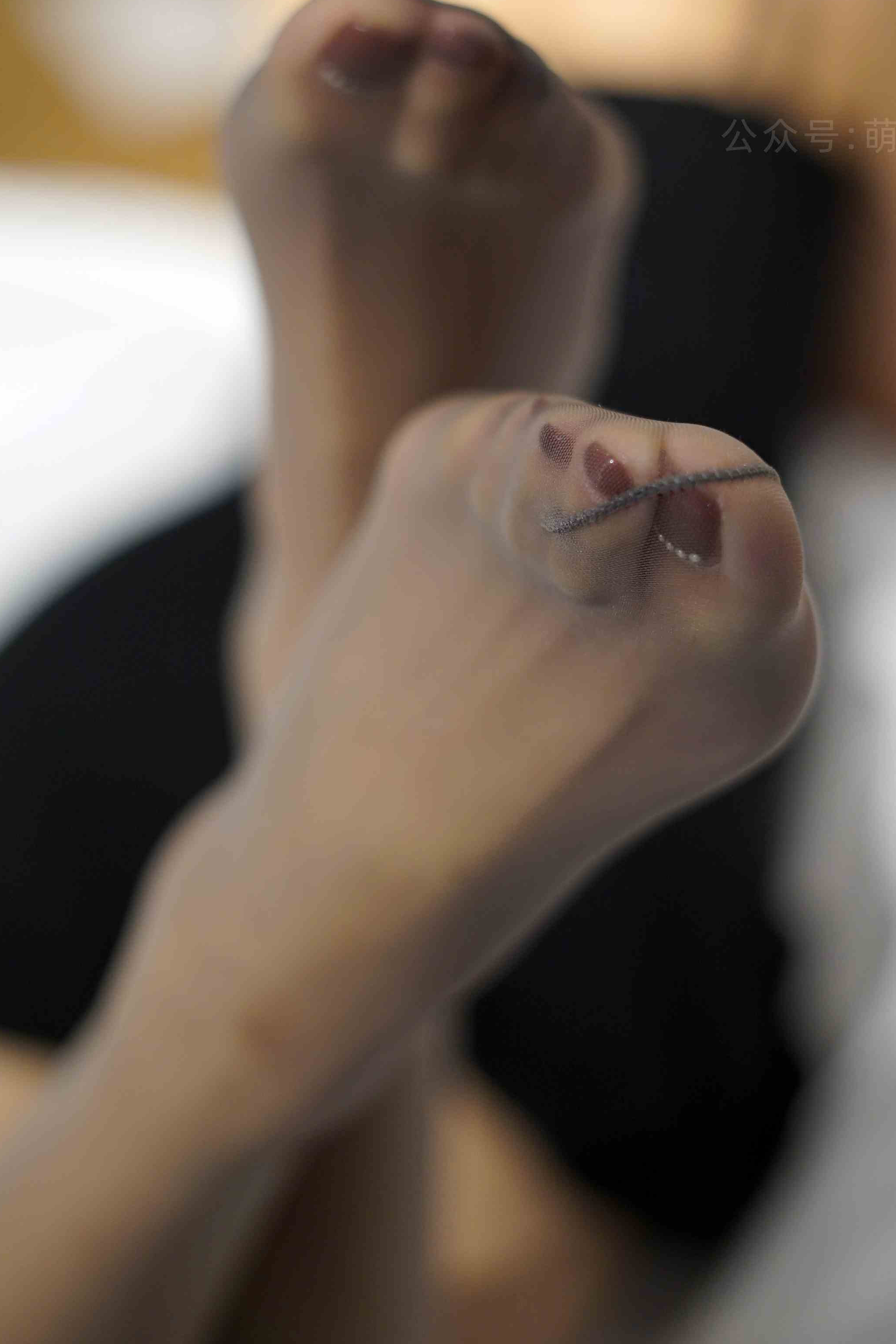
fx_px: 2576
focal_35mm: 69
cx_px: 474
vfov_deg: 29.2
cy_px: 550
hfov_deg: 19.7
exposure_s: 1/320
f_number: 2
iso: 800
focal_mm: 50
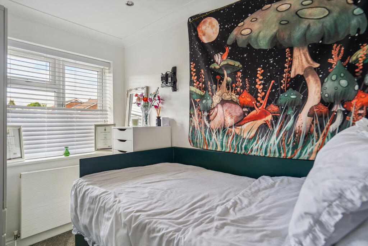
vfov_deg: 64.6
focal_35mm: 19
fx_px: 194
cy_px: 123
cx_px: 184
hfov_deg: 86.9
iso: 320
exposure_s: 1/60
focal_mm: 19
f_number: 4
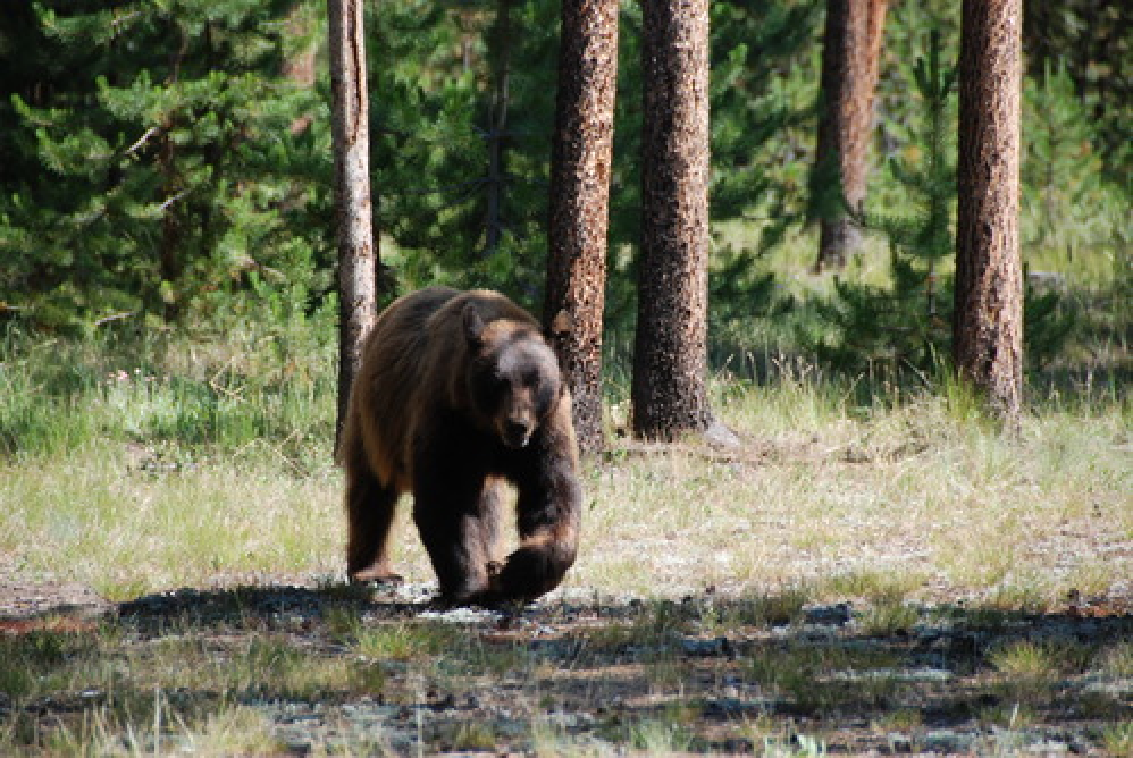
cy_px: 379
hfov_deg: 6.9
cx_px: 566
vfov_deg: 4.6
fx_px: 9453
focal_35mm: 300
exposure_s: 1/250
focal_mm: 200
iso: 200
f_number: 5.6
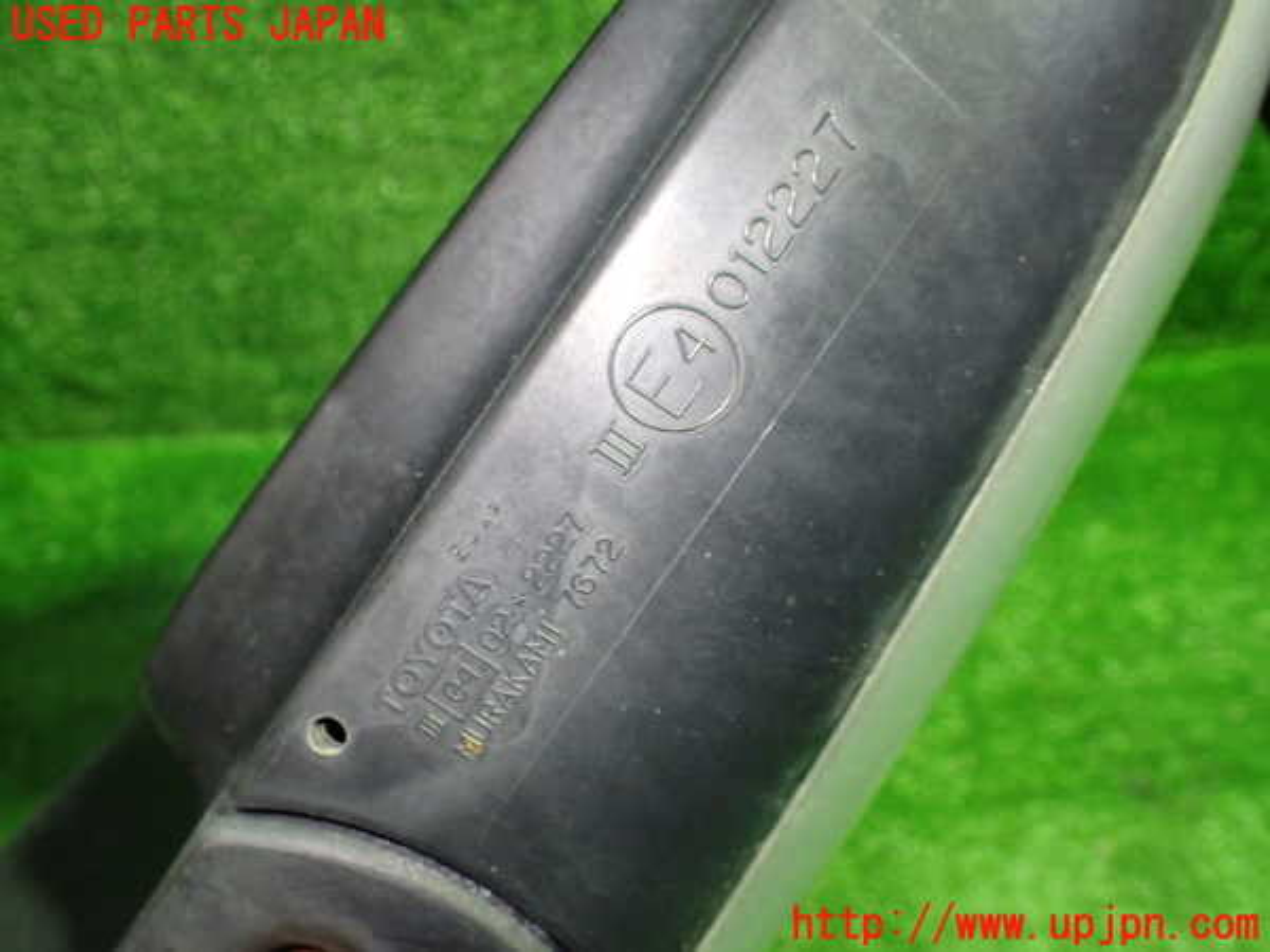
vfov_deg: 46.8
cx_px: 635
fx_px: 1101
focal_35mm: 30
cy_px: 476
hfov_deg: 60.0
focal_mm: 5.4
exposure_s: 1/80
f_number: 2.3
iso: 800
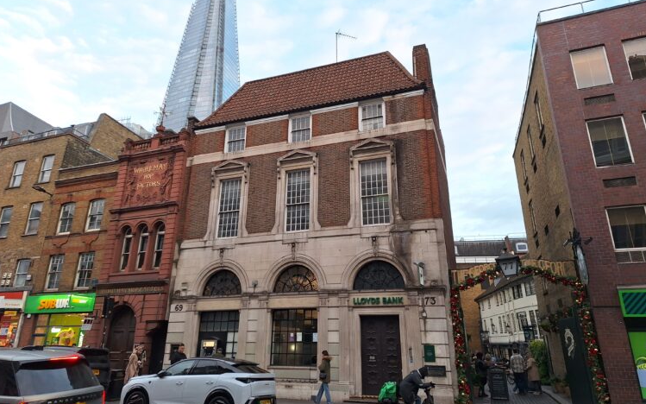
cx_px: 321
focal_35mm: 25
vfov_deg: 49.0
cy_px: 167
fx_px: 440
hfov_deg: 72.5
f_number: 1.8
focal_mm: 5.54
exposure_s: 1/123
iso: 40
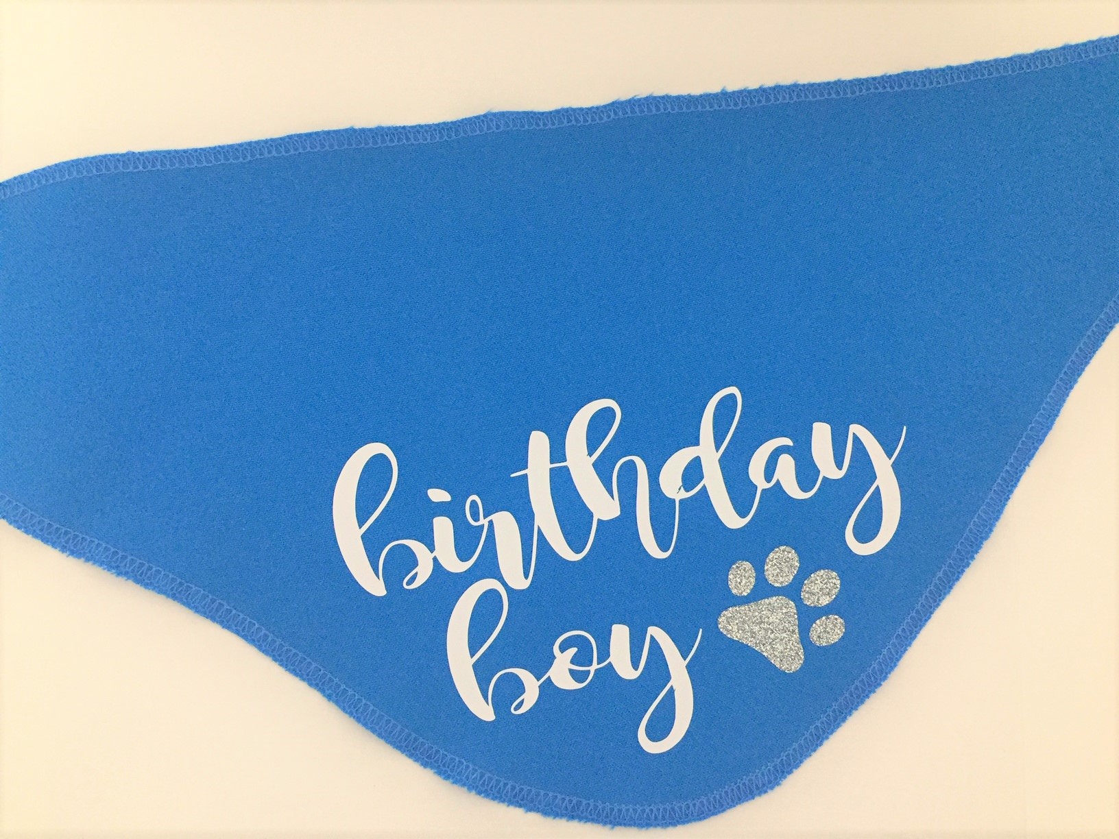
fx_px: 937
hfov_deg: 61.7
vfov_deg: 48.2
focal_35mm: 29
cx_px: 560
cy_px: 420
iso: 250
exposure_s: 1/24
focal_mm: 4.15
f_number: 2.2
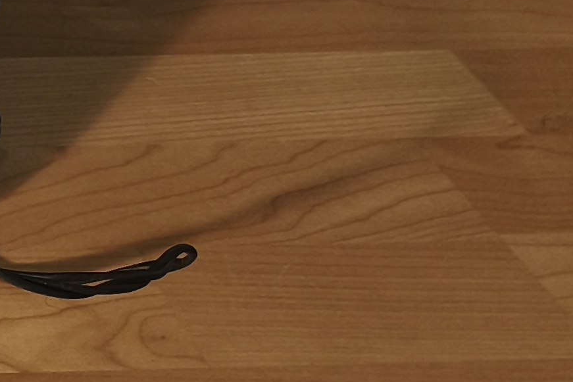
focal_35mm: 112
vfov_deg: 12.0
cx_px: -757
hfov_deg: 13.7
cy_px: -66
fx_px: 1783
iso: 640
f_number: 1.65
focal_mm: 6.14
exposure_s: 1/50
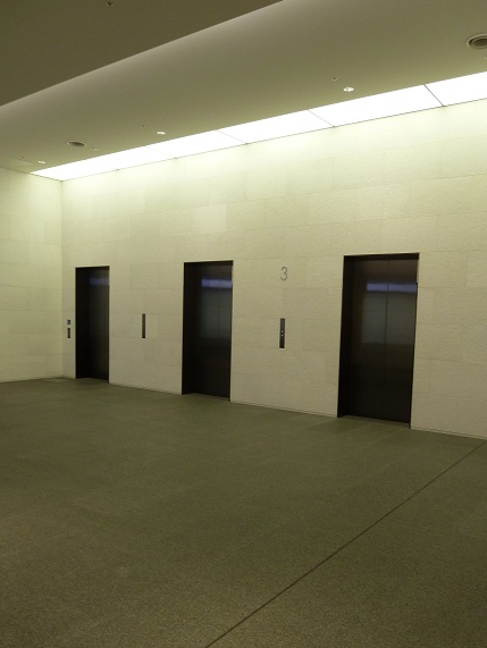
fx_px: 525
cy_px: 361
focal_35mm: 28
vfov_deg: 63.2
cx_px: 259
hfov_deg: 49.8
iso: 125
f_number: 3.3
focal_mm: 4.1
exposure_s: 1/30
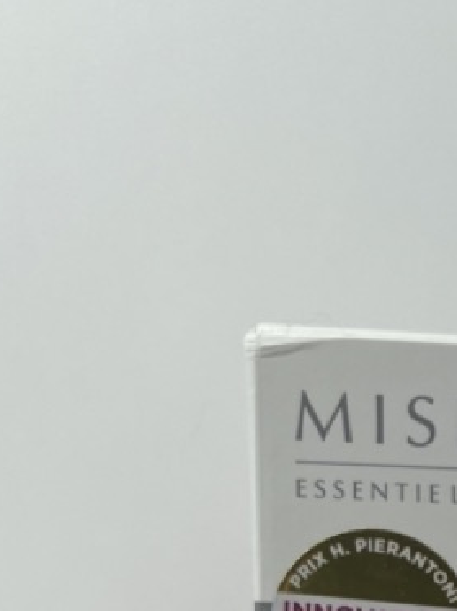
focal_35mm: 89
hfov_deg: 15.2
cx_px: 708
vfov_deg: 19.0
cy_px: 951
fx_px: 1568
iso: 32
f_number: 1.6
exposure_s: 1/114
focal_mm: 5.1
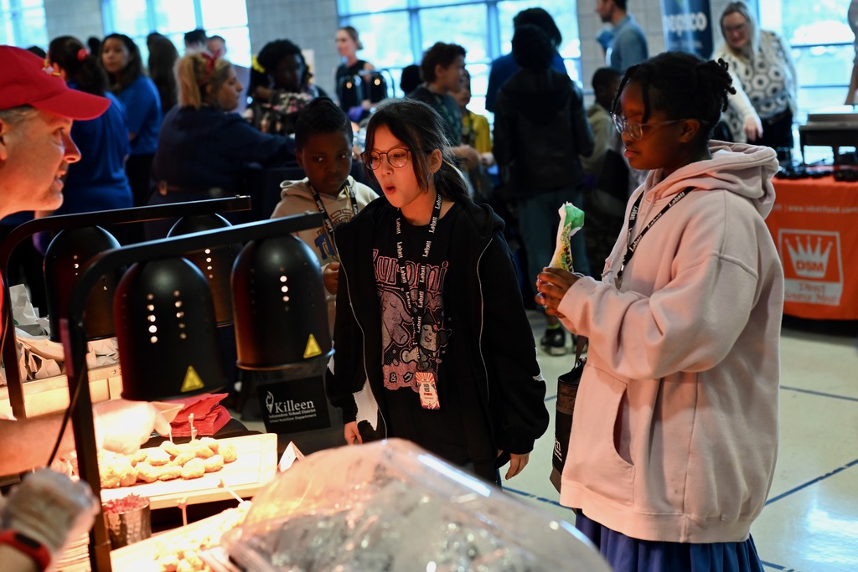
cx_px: 429
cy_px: 286
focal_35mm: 50
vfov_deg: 27.0
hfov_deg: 39.6
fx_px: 1192
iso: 2500
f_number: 2.8
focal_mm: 50
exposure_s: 1/320
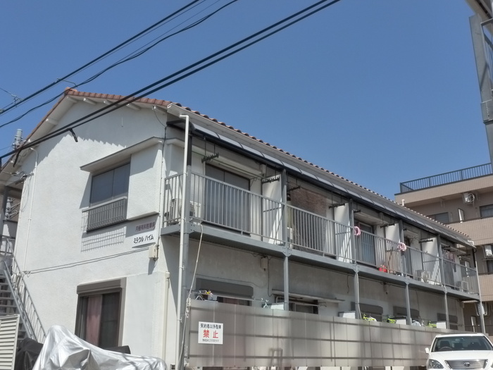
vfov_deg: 39.7
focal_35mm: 36
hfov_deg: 51.4
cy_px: 185
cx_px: 246
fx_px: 513
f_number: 5.6
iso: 400
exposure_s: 1/400
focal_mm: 6.4
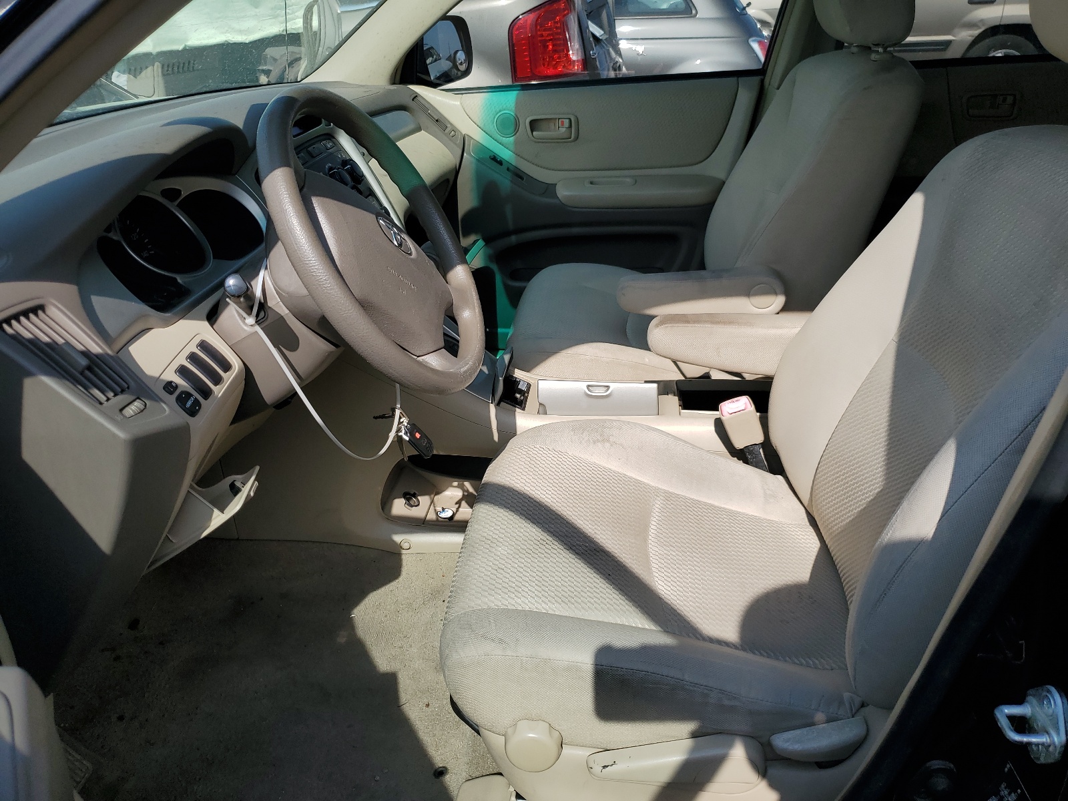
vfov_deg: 53.1
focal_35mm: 26
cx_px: 534
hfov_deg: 67.3
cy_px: 400
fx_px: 802
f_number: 1.5
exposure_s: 1/3333
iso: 50
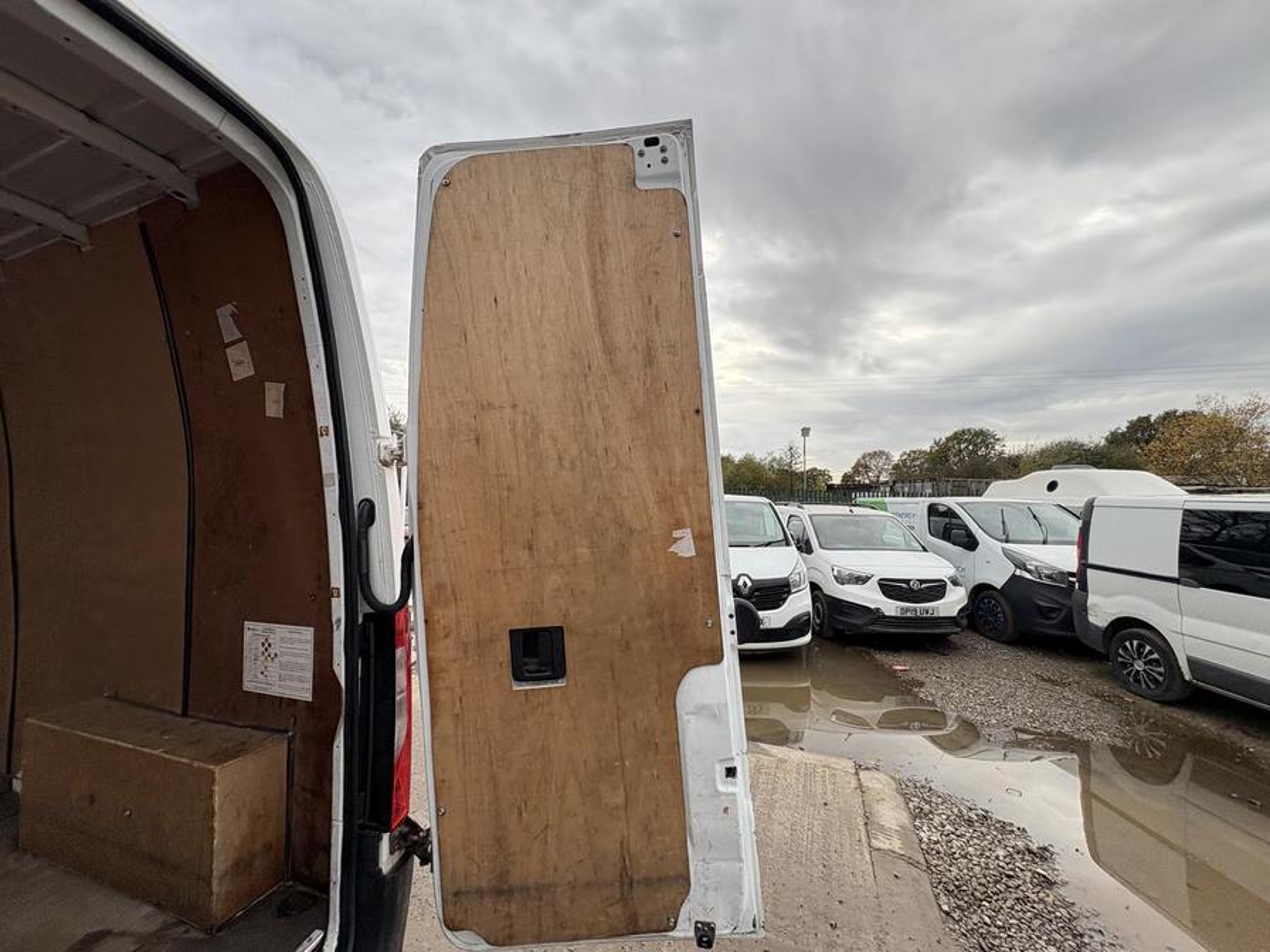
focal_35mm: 14
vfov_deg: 85.7
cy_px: 476
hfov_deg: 102.1
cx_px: 635
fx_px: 514
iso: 40
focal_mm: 2.22
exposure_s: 1/205
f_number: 2.2
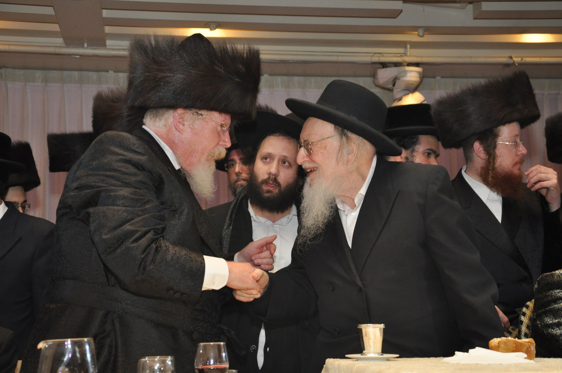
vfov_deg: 21.5
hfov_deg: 31.9
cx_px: 281
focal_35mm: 63
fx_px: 982
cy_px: 186
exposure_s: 1/80
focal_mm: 42
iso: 1000
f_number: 5.6
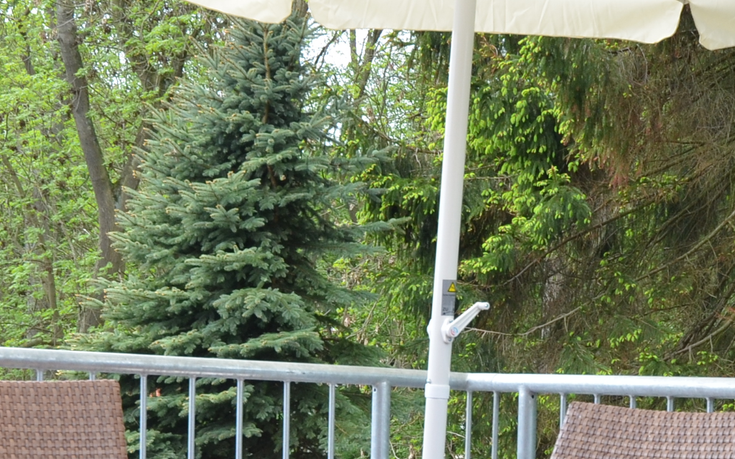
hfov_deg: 21.6
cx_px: 395
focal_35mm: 96
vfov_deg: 13.5
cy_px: 406
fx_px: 1923
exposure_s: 1/180
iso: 400
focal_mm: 20
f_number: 6.7
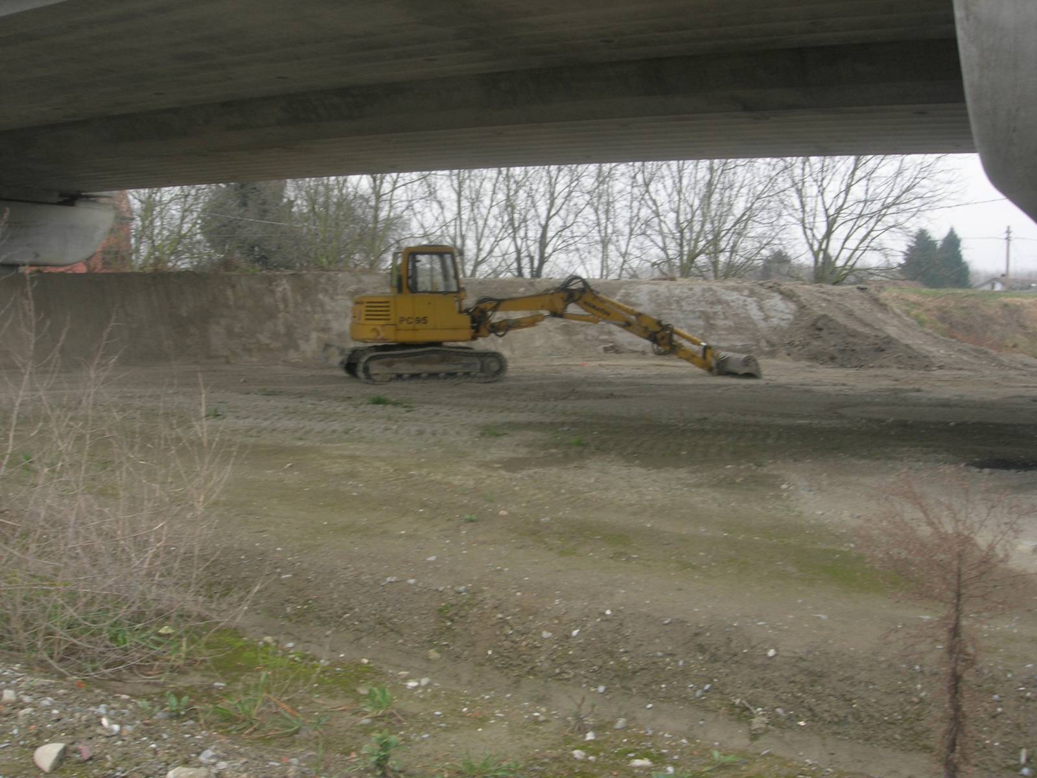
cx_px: 518
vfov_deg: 37.7
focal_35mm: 38
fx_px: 1138
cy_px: 389
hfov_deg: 49.0
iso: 64
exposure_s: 1/82.8
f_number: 4.8
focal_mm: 7.8
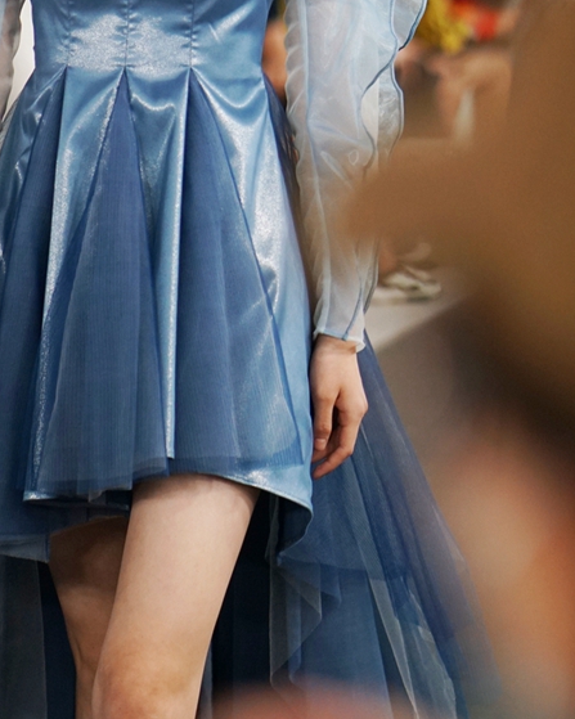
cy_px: 40
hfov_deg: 6.0
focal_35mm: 257
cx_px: 113
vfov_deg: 7.5
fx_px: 5469
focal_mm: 85
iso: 640
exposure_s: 1/1500
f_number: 1.8
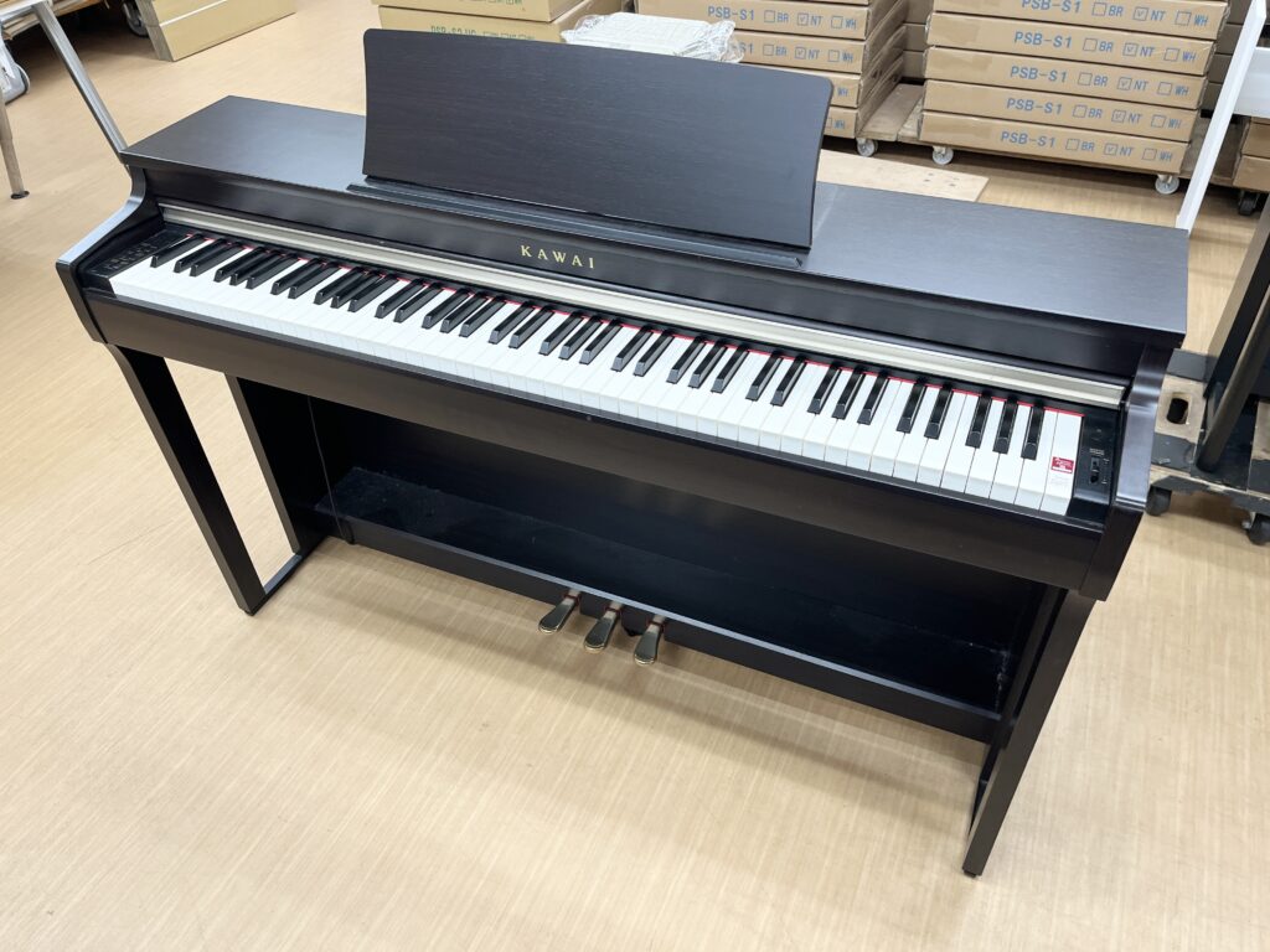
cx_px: 635
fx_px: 954
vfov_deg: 53.1
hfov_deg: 67.3
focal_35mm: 26
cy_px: 476
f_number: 1.6
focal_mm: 5.1
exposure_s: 1/100
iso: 125
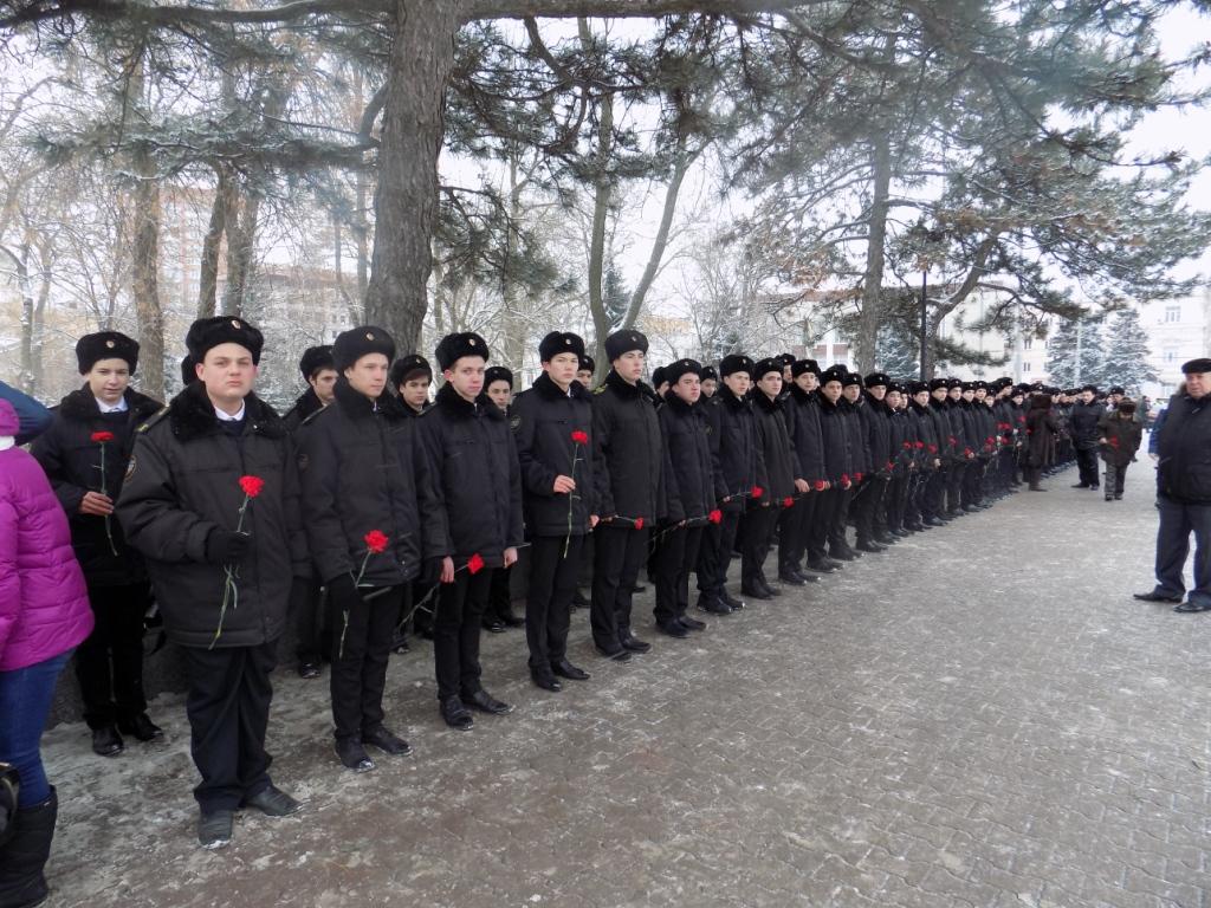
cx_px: 606
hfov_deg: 73.9
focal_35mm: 23
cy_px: 454
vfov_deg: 58.9
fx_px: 805
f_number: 3.1
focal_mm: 4
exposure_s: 1/40
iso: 80
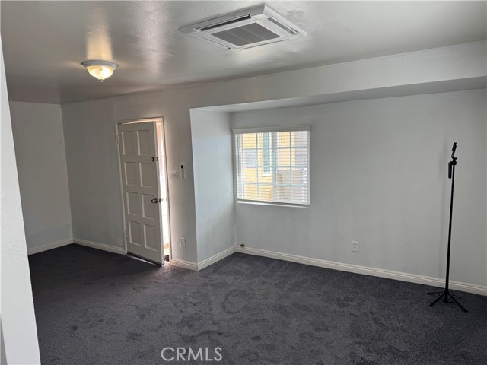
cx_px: 244
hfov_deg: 71.6
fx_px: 338
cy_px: 182
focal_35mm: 24
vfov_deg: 56.8
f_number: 1.78
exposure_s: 1/269
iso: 64
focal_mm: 6.76
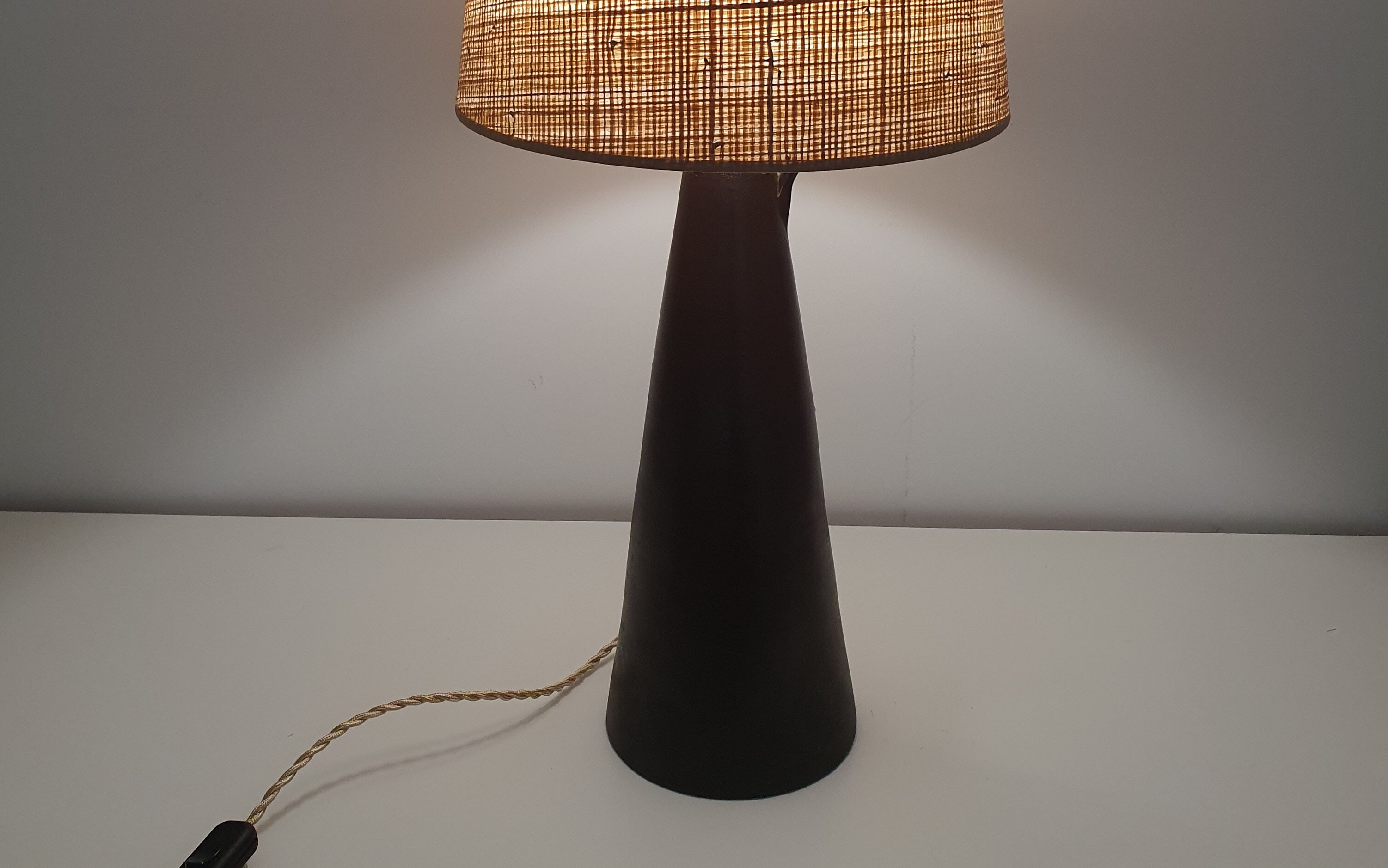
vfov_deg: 33.6
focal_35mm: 37
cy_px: 192
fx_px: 1400
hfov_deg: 52.7
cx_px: 694
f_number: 2.4
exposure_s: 1/100
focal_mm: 4.32
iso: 125
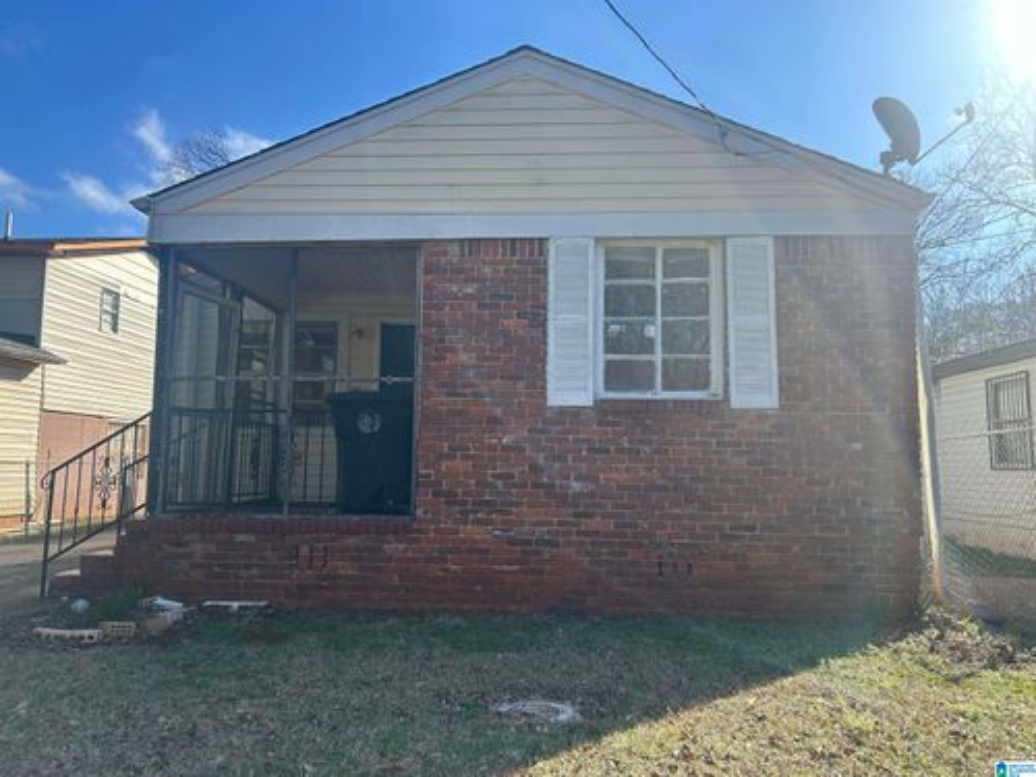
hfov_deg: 67.3
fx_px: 778
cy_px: 388
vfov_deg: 53.1
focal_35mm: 26
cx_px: 518
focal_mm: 5.7
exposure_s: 1/1808
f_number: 1.5
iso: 50
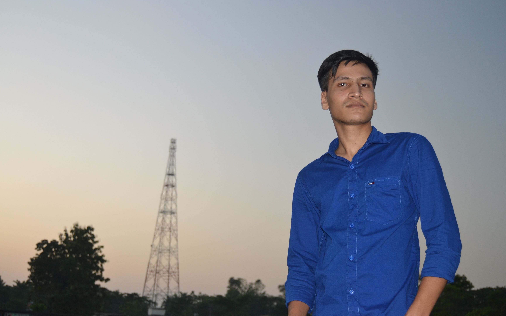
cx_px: 253
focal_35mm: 49
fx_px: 676
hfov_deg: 41.1
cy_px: 154
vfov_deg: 26.3
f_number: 4.5
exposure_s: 1/80
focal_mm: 32
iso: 400
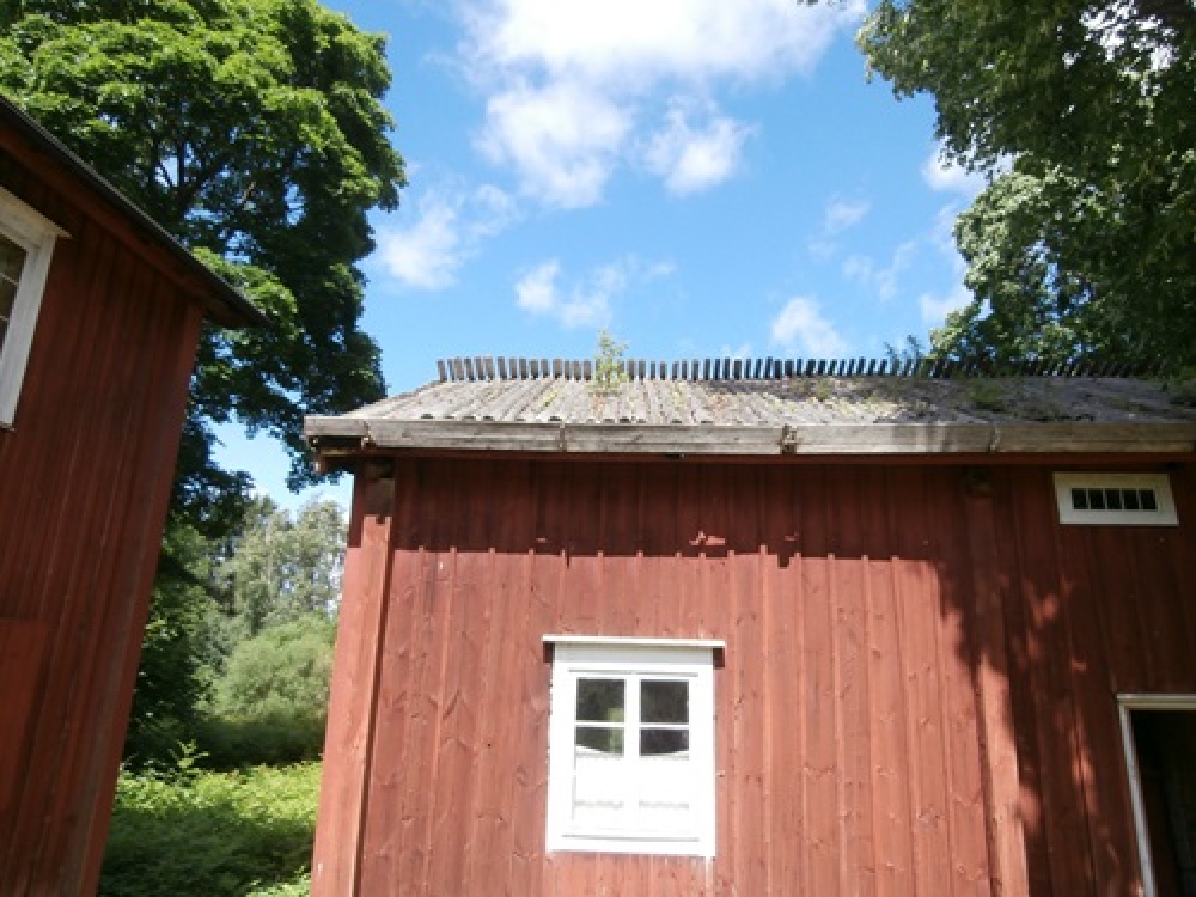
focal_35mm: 24
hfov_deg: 71.6
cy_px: 448
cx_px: 598
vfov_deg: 56.8
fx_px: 829
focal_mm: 4.2
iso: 100
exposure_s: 1/500
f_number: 3
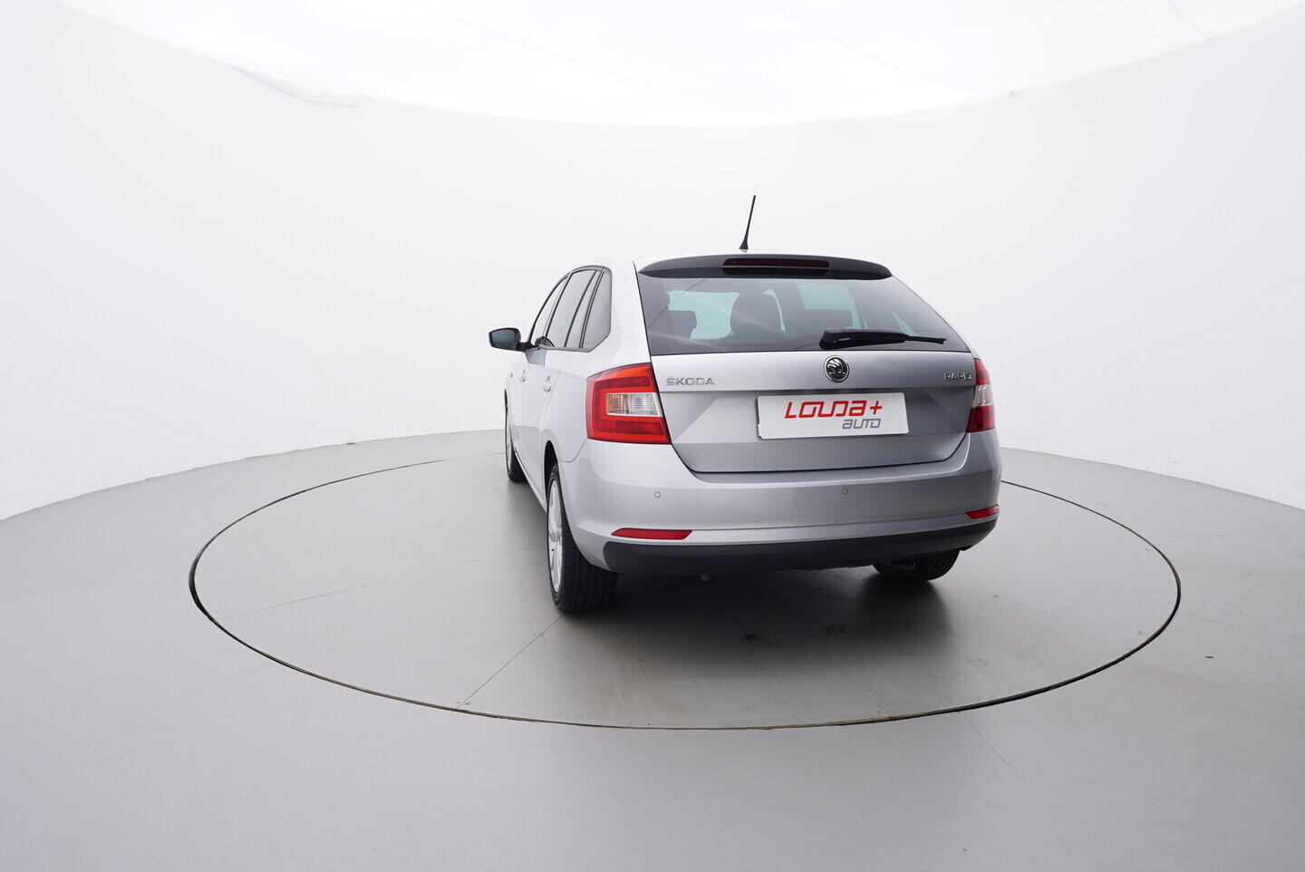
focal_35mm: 22
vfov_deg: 56.2
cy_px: 436
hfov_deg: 77.3
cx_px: 652
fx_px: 816
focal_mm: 15
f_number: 5
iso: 200
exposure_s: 1/80
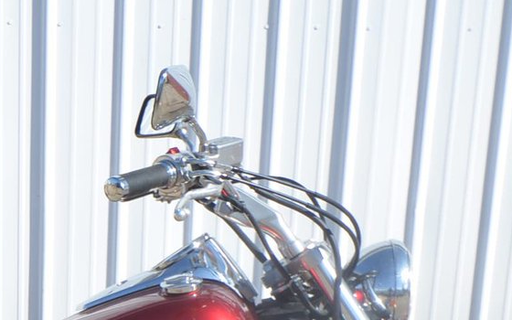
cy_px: 444
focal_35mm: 112
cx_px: 43
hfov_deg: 18.3
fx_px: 1563
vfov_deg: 11.3
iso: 100
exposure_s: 1/200
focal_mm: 24
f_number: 6.3
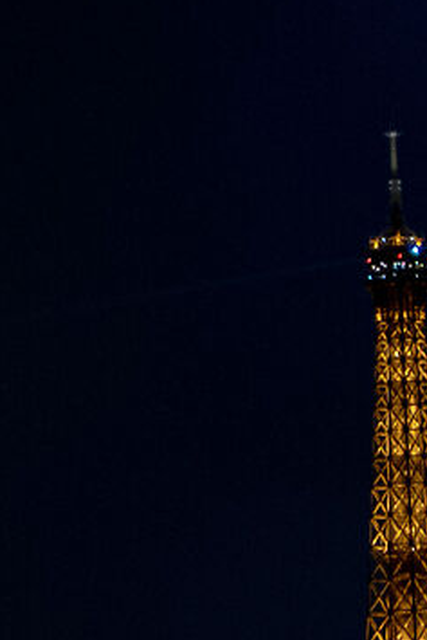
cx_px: 126
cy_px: 1087
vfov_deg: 6.6
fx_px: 5403
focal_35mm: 304
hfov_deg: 4.5
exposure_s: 1/60
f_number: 1.4
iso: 160
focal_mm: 30
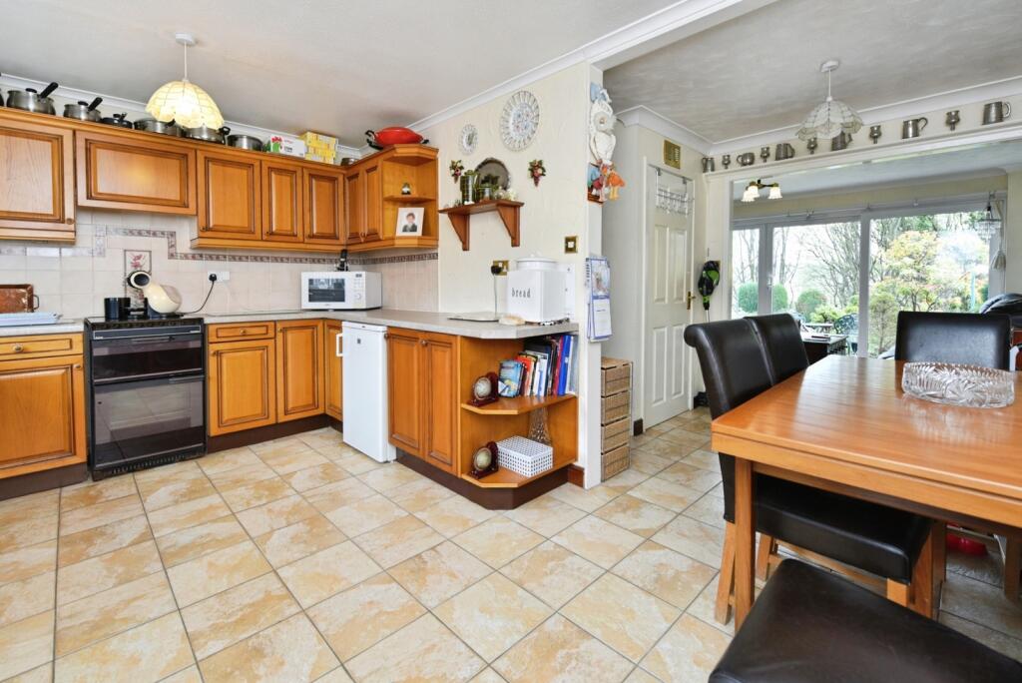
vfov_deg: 81.3
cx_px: 511
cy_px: 342
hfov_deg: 104.2
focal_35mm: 14
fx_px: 398
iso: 400
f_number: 4.8
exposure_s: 1/90
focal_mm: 14
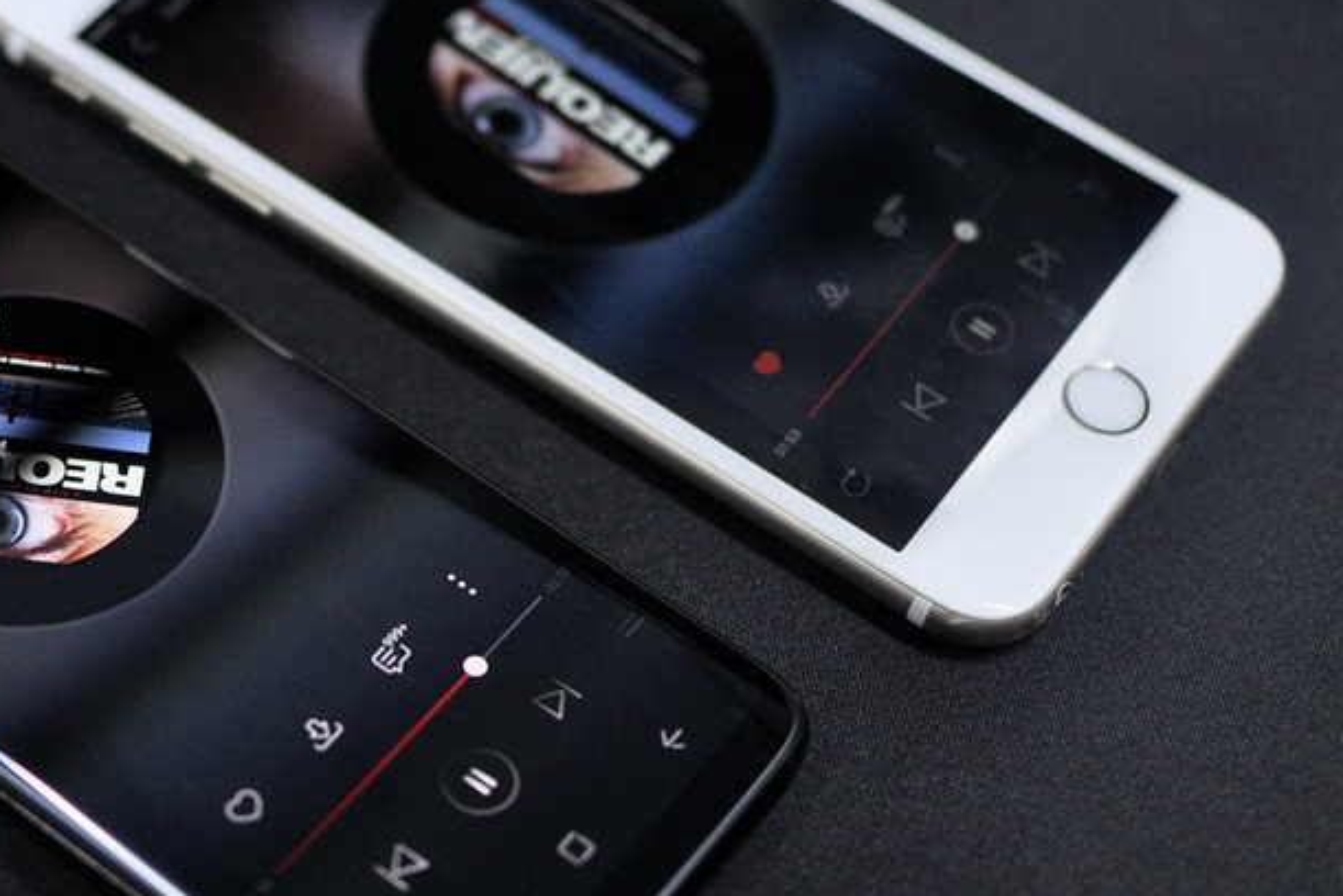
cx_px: 328
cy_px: 347
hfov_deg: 22.9
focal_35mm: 88
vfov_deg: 15.6
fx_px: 3278
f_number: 1.8
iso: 640
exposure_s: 1/1000
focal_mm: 35
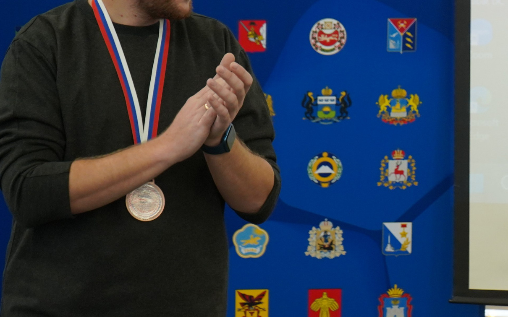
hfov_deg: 13.6
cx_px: 535
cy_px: 131
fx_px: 2090
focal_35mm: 151
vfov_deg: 8.7
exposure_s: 1/160
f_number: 5.6
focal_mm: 70
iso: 2000
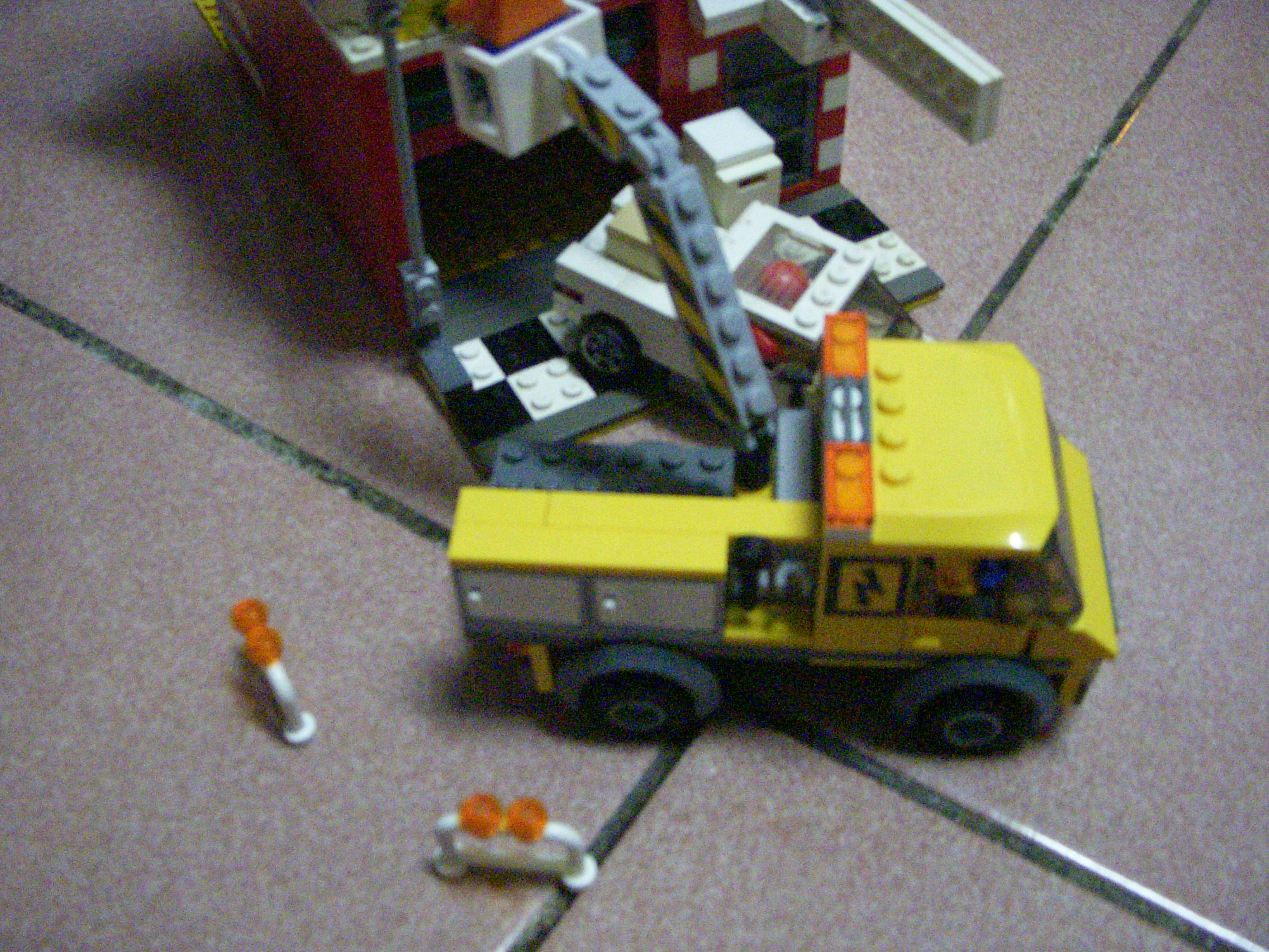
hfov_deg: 49.0
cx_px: 634
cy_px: 476
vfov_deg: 37.7
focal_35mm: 38
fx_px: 1393
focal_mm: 6.3
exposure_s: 1/50
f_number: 3.3
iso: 1600
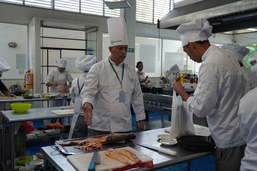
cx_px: 128
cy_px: 86
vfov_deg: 36.9
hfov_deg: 53.1
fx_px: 257
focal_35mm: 36
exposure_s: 1/160
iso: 500
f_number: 4.5
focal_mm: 24
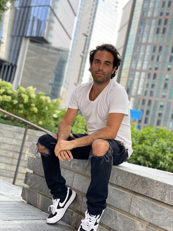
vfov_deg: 36.8
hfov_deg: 28.0
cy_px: 116
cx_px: 86
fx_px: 347
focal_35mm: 52
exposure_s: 1/122
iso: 64
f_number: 2
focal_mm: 6
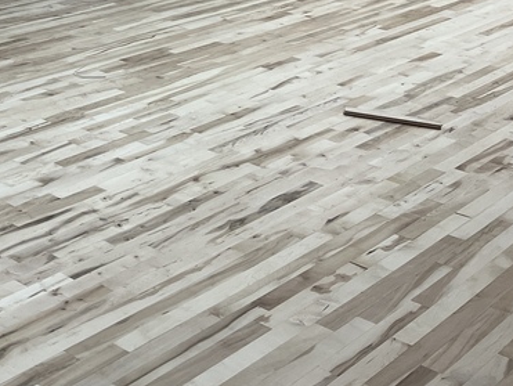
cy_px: -68
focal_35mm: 70
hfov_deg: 24.6
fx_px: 1038
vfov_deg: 19.9
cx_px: -130
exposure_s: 1/60
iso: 80
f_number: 1.6
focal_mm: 5.1
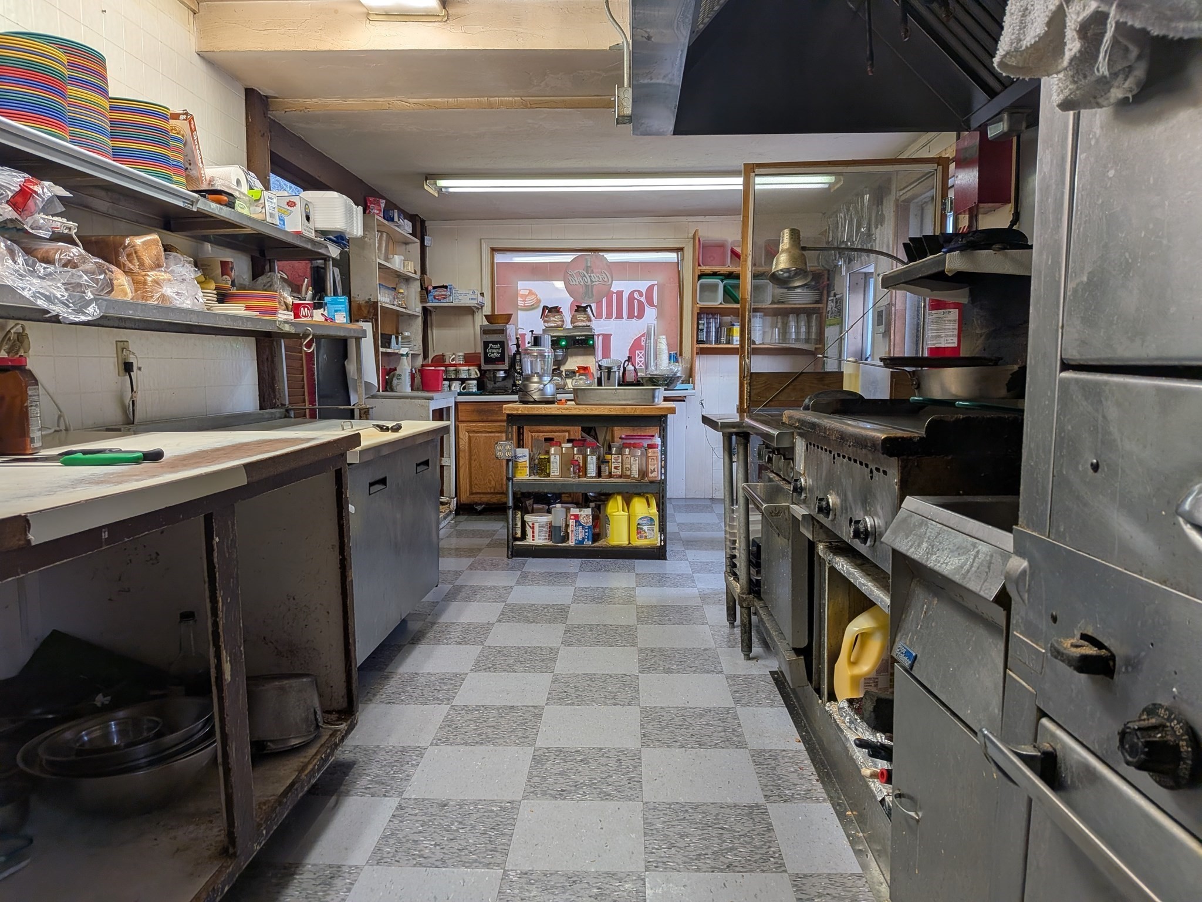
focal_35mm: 24
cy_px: 451
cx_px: 601
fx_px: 833
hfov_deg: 71.6
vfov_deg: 56.8
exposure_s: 1/30
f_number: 1.7
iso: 30
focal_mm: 4.53
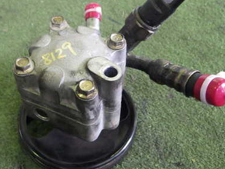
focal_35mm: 49
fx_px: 318
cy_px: 78
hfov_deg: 38.7
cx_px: 90
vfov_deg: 29.7
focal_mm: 5.5
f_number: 2.3
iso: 1000
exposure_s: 1/50
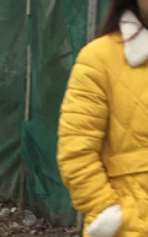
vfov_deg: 10.9
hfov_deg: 7.0
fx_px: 1179
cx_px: -104
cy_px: 410
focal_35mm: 182
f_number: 2.4
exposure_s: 1/155
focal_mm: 3.3
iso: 25
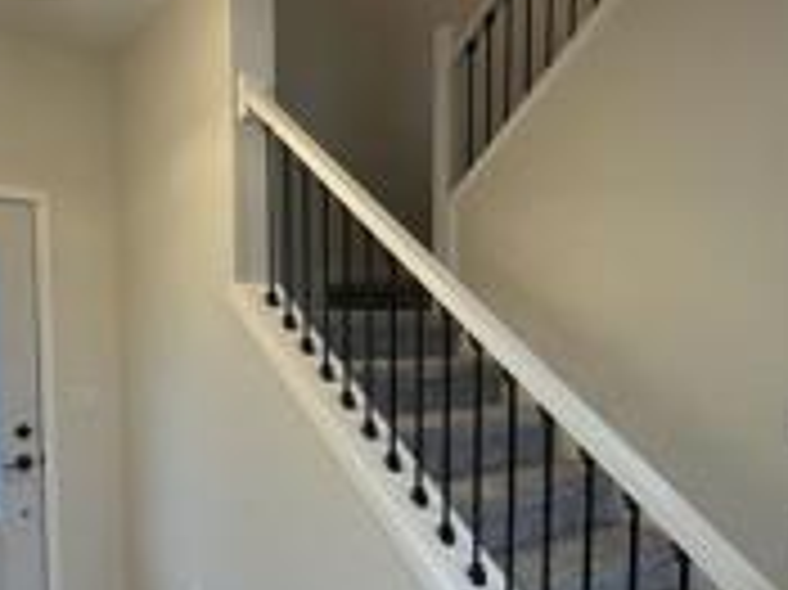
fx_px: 728
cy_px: 383
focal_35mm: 32
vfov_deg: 43.6
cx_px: 351
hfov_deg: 56.7
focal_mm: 2.22
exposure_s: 1/120
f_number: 2.2
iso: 80
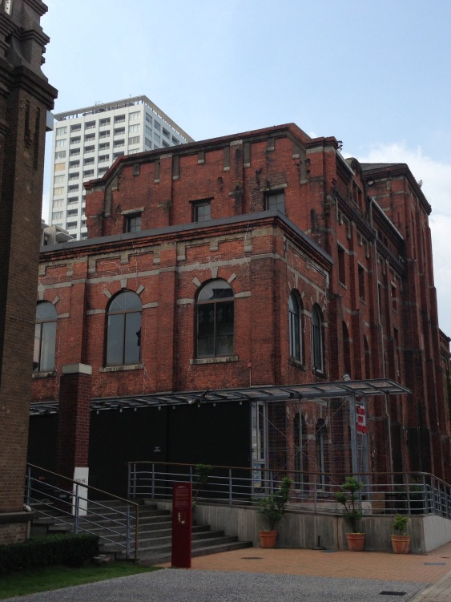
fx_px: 782
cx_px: 272
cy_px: 305
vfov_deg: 42.1
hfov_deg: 32.1
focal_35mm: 45
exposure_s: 1/1290
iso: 50
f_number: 2.4
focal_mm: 4.13
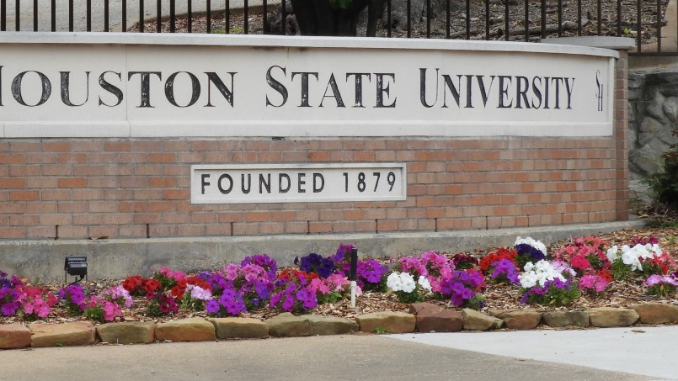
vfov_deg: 4.6
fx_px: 4729
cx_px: 173
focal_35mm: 263
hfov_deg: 8.2
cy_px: 151
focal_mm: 24.2
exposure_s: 1/125
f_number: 5
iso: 100
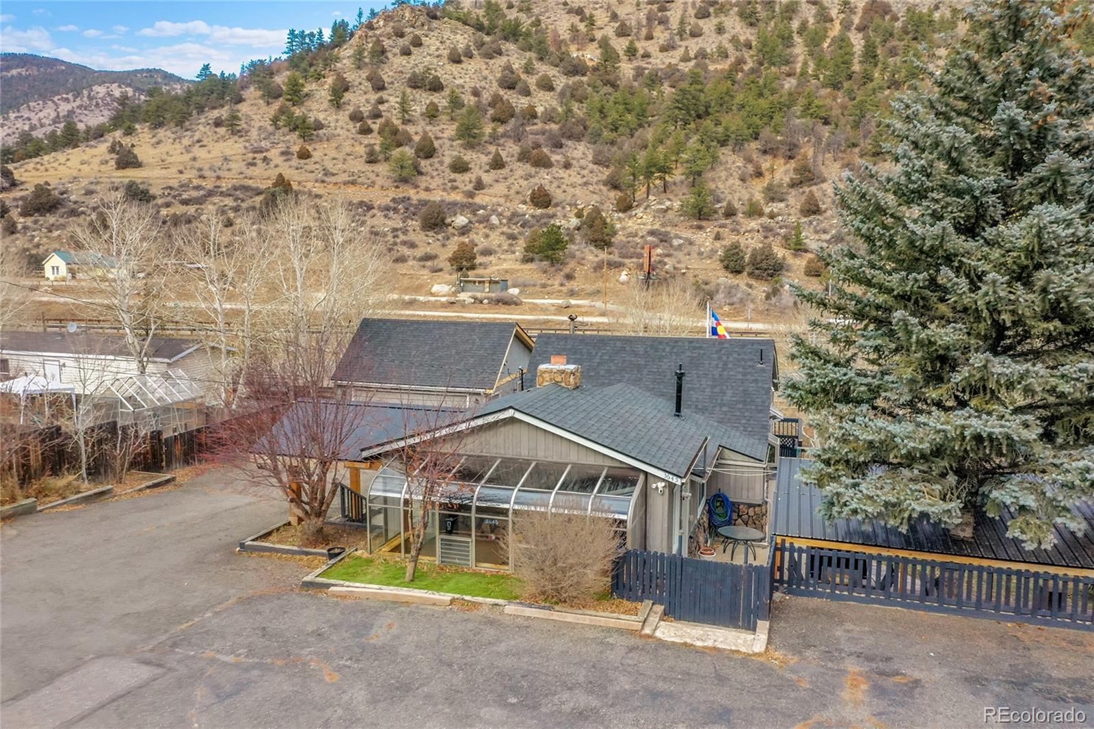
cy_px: 364
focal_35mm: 28
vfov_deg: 46.4
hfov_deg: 65.5
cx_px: 547
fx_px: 851
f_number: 6.3
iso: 800
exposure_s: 1/640
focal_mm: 10.26
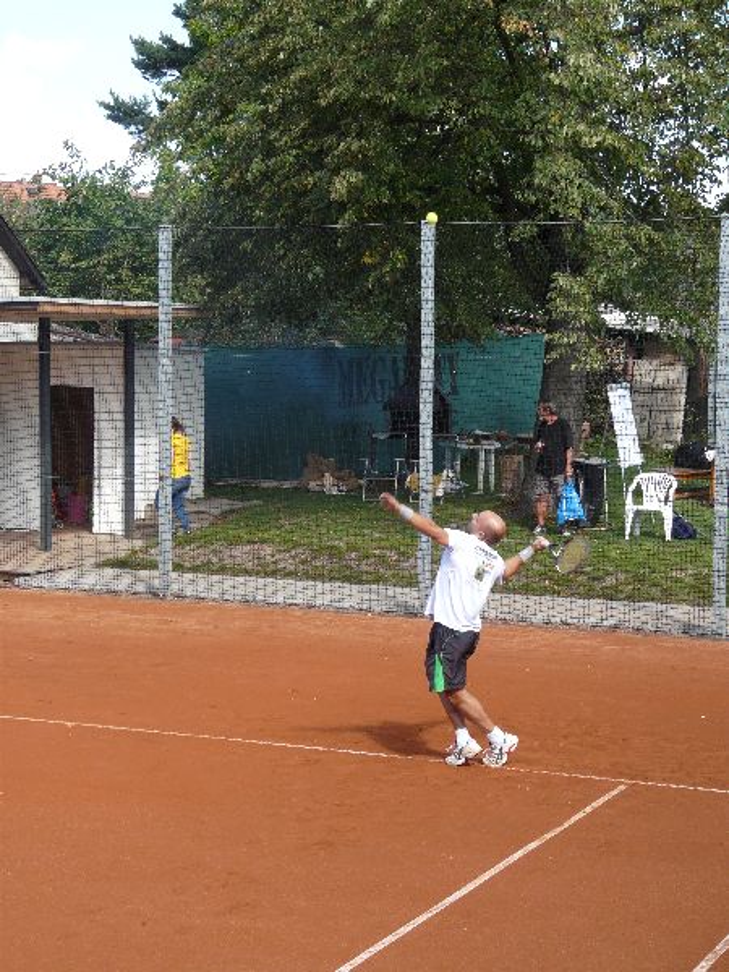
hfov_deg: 20.7
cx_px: 364
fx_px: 1994
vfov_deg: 27.4
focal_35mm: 71
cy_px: 486
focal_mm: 11.7
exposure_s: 1/200
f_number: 4
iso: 100
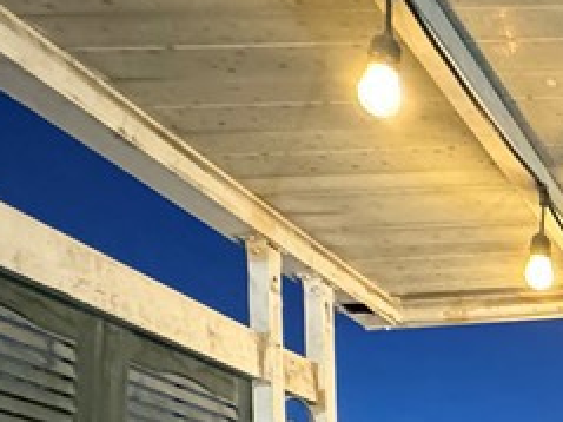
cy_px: 653
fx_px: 975
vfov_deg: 20.5
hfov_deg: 21.8
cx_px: 989
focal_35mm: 60
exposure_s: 1/30
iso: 1250
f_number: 2.2
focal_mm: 2.22
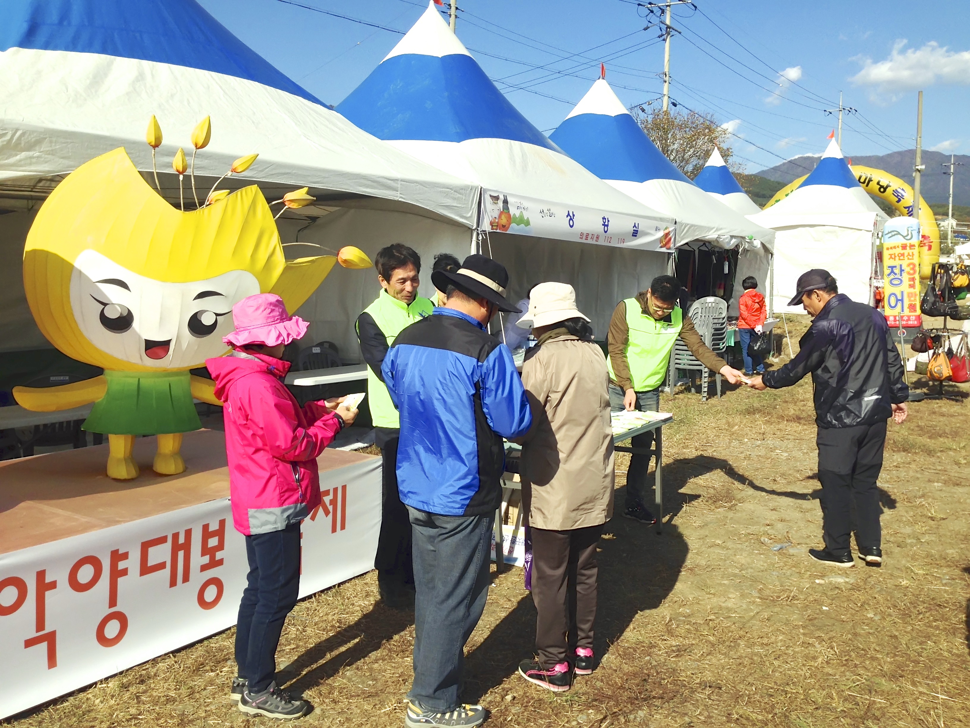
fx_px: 925
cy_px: 364
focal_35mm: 33
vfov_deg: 42.9
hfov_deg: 55.4
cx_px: 485
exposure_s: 1/2857
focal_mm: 4.12
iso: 50
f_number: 2.4
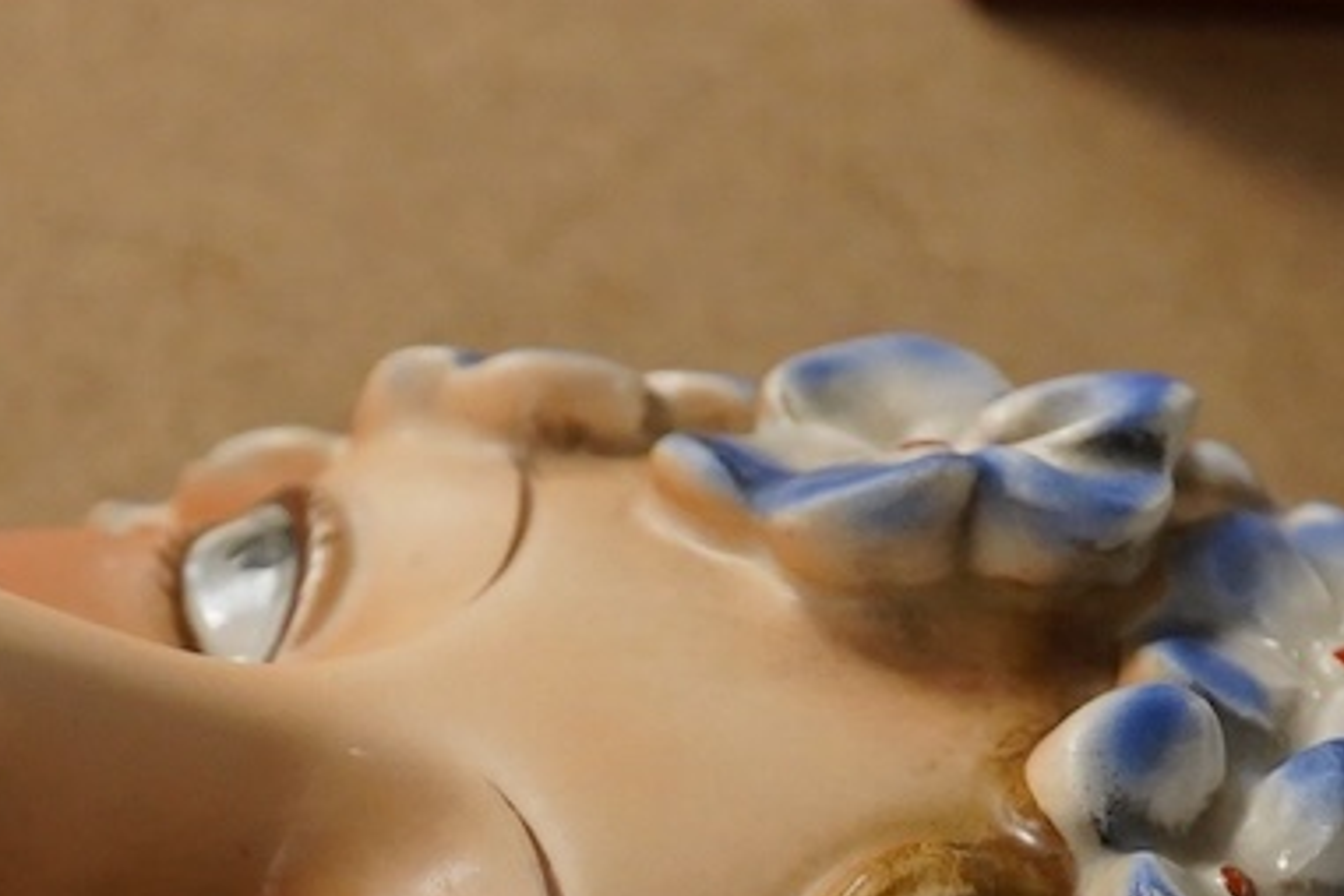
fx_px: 4965
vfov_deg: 10.1
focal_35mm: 133
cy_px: 1242
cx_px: 291
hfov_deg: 15.3
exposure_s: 1/160
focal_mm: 30
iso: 2500
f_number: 9
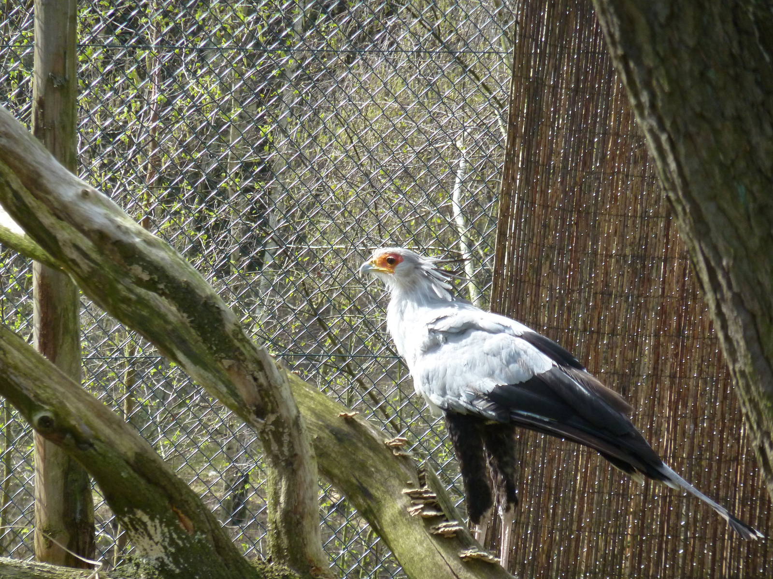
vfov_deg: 5.0
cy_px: 290
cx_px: 386
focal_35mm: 300
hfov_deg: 6.6
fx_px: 6699
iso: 250
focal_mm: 49.2
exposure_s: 1/250
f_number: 4.9
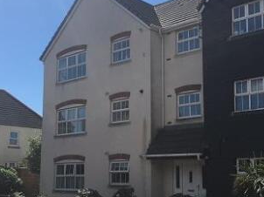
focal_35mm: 56
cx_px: 140
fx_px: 427
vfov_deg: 26.0
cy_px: 123
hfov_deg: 34.4
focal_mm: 4.15
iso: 25
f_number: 2.2
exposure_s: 1/2024
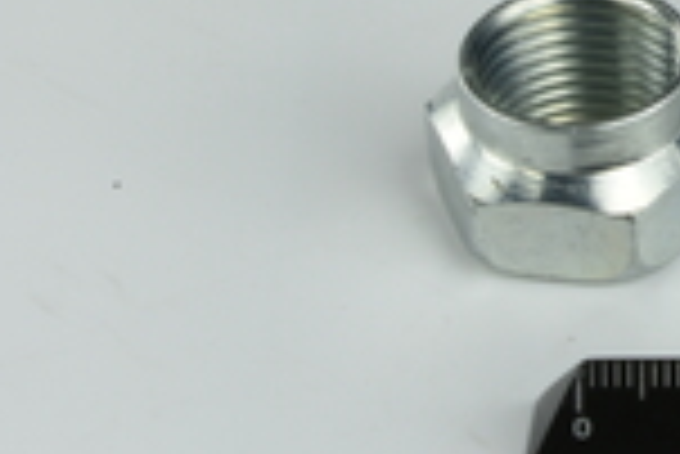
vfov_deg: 4.8
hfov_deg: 7.0
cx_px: 1211
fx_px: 5407
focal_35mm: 286
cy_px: -360
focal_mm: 60
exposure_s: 1/2
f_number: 32
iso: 64
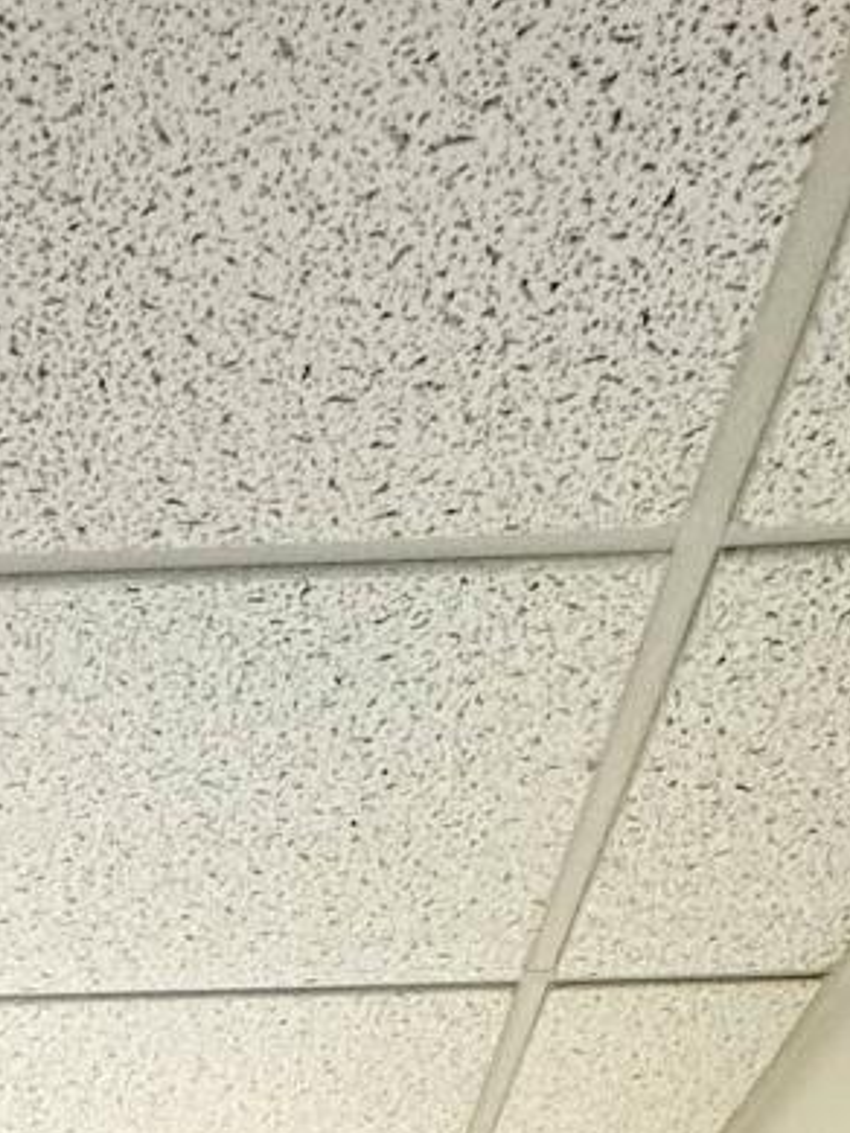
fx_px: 2356
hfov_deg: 20.1
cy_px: 2059
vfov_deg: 19.7
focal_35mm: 72
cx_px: 102
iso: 200
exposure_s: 1/60
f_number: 2.2
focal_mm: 2.22
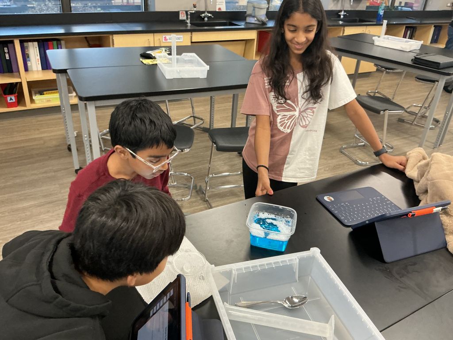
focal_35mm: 29
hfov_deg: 61.7
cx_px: 226
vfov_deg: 48.2
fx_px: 380
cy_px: 170
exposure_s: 1/40
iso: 200
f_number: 1.8
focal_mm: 3
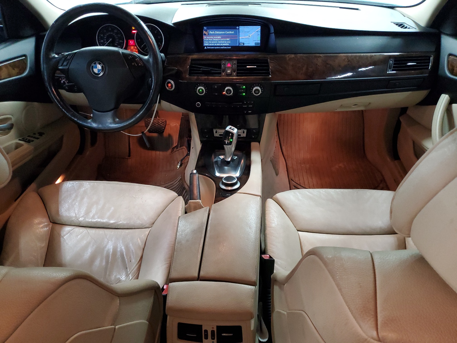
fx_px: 343
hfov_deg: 67.3
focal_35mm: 26
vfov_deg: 53.1
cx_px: 228
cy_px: 172
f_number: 1.5
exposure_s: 1/40
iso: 365
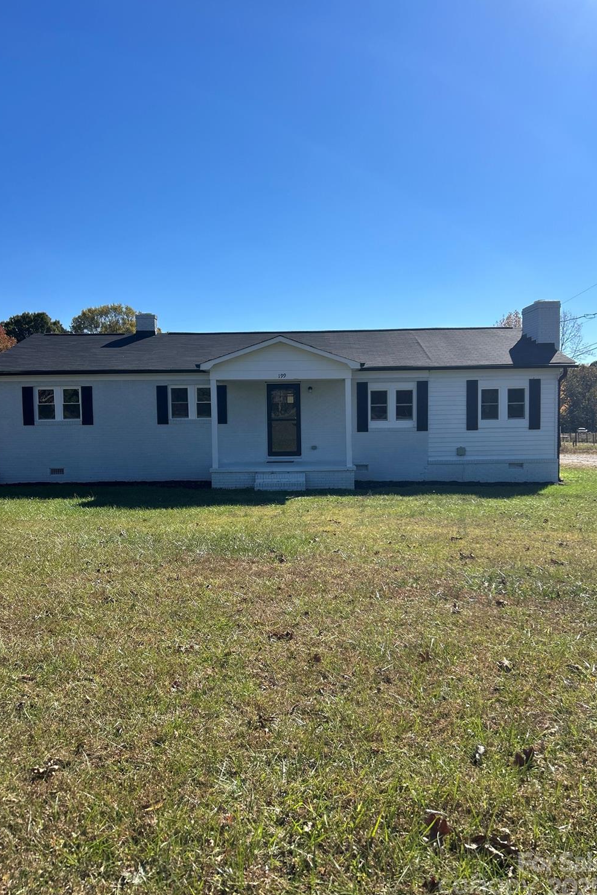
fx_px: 696
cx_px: 283
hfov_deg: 46.4
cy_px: 453
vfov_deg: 65.5
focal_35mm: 28
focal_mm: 5.7
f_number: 1.5
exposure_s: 1/5587
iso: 50
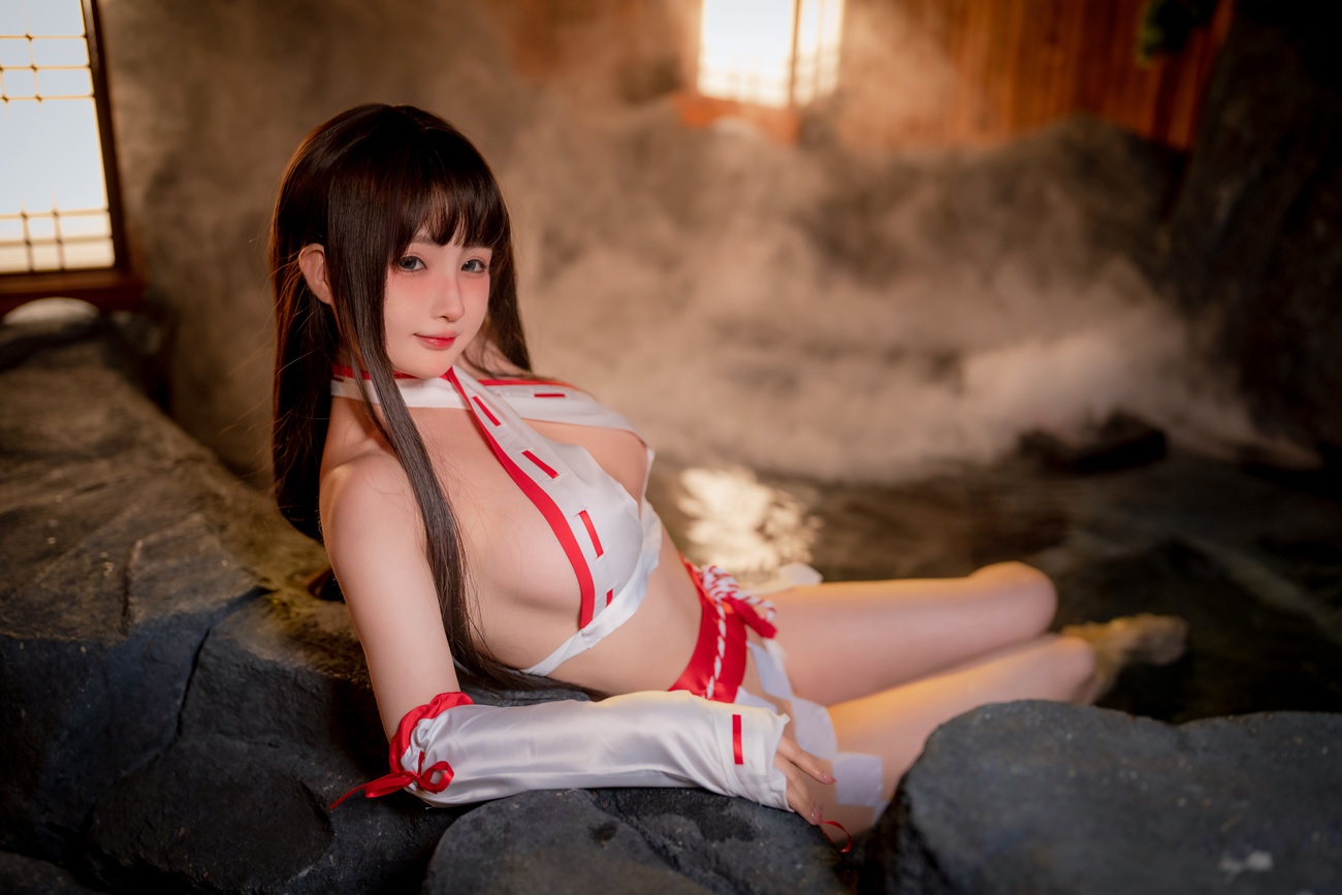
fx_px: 1864
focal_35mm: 50
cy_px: 448
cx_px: 671
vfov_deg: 27.0
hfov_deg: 39.6
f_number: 1.6
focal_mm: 50
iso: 640
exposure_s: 1/125
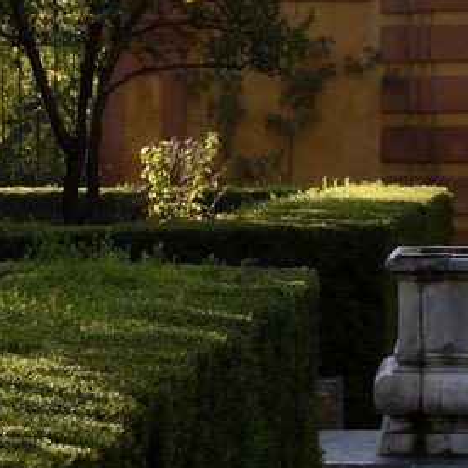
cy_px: -610
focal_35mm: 344
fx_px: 5262
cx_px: 600
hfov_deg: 5.1
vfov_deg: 5.0
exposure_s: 1/160
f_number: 11
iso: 400
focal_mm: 70
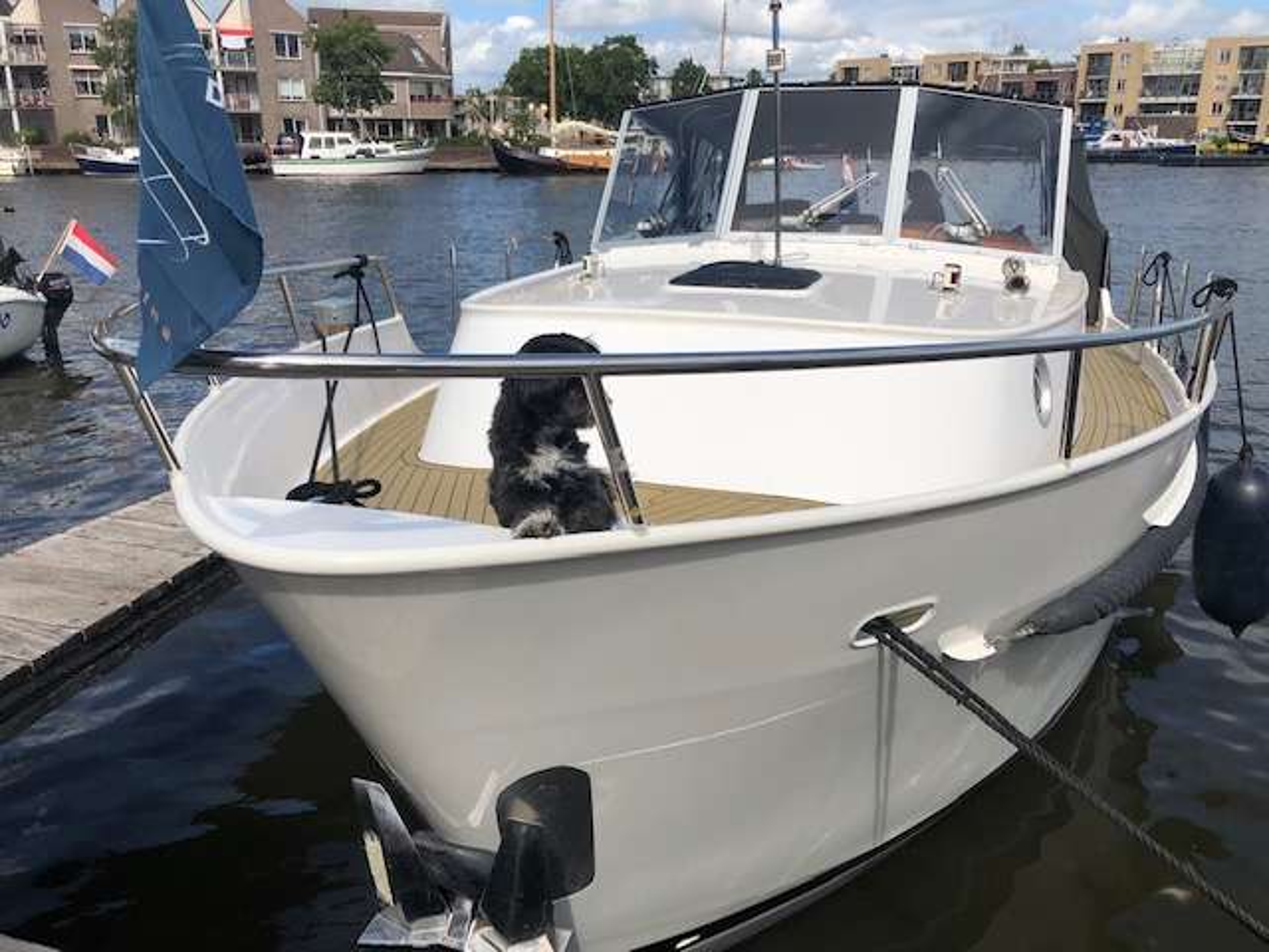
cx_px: 634
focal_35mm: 28
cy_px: 476
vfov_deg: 49.7
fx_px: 1026
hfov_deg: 63.4
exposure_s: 1/3436
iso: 20
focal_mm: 3.99
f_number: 1.8
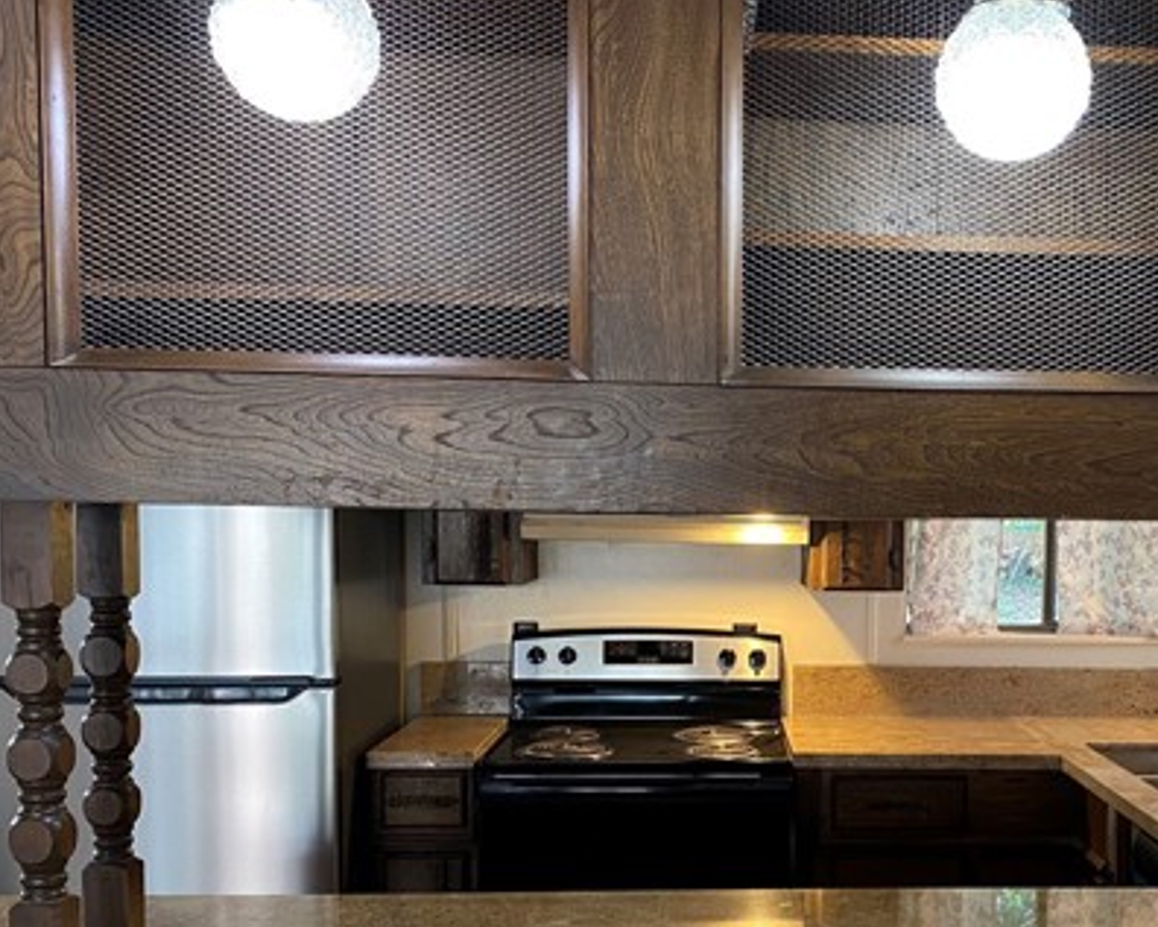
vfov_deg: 36.1
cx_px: 810
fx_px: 1406
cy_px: 626
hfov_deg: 43.9
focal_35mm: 41
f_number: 1.8
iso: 160
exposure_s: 1/60
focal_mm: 4.25
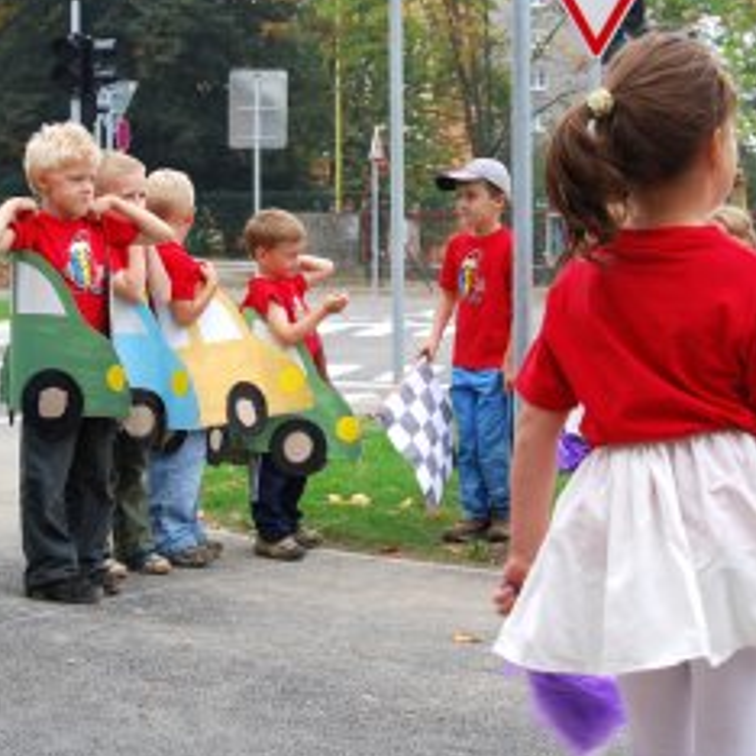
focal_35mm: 84
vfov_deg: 20.6
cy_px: 288
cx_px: 359
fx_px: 2076
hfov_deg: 20.6
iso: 160
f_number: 5.6
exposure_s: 1/125
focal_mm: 28
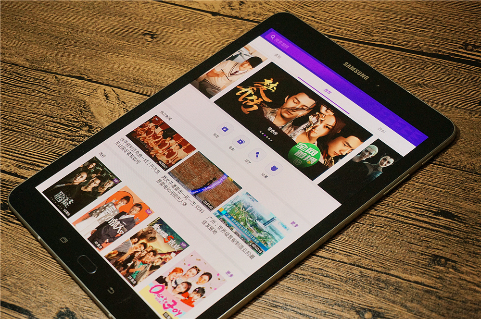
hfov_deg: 27.6
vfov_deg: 18.5
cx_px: 240
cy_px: 160
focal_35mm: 74
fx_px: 981
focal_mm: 49
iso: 640
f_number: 5.6
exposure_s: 1/80
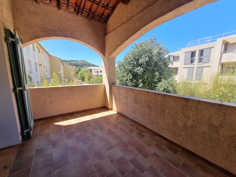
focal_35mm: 13
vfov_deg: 89.9
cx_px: 118
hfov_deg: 106.2
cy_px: 88
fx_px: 89
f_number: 2.2
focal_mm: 2.2
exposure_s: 1/774
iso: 50
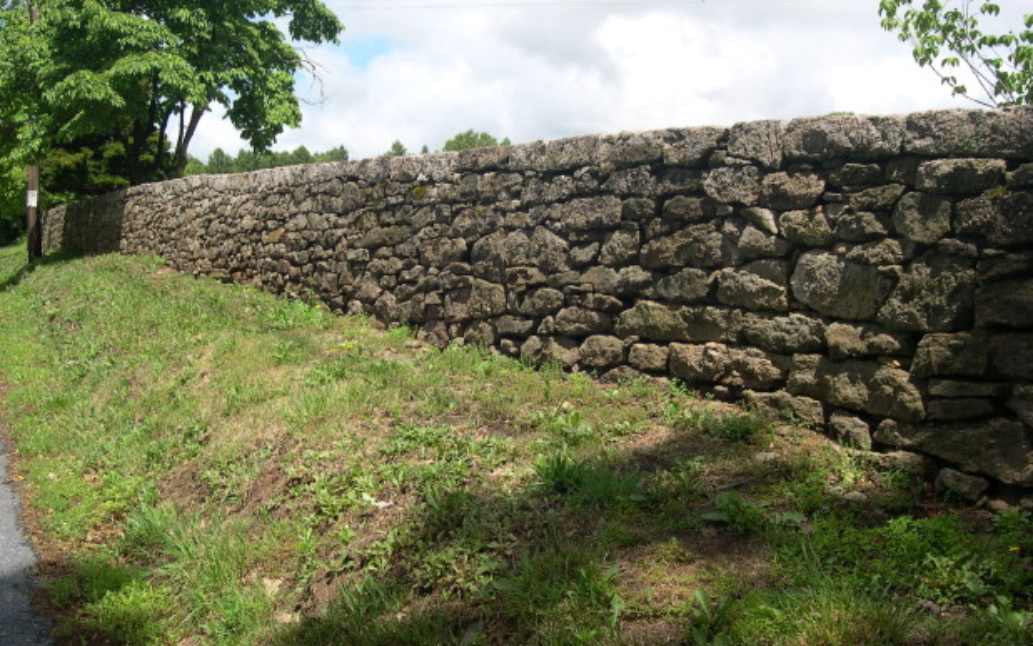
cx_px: 509
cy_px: 295
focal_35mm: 41
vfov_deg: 31.2
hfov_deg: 48.2
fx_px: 1154
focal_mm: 8
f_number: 7.6
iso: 100
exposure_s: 1/167
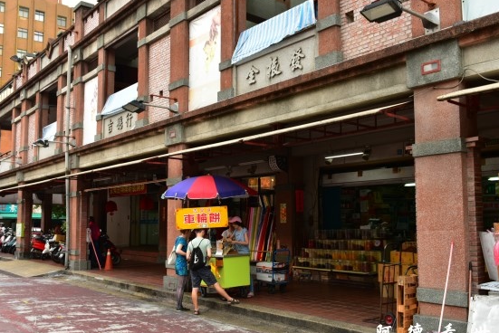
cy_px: 183
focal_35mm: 36
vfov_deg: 36.9
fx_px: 499
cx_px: 245
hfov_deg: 53.1
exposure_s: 1/30
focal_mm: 31
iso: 100
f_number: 8
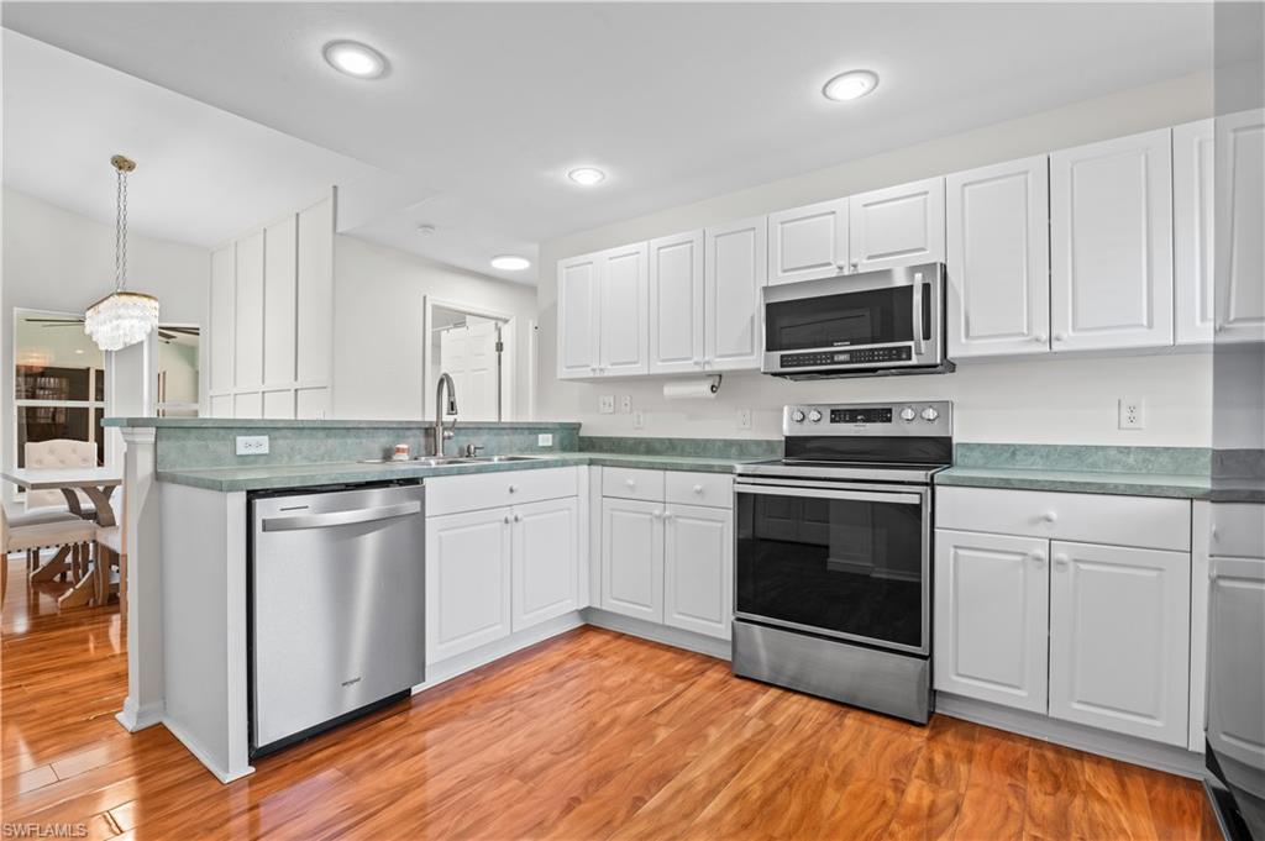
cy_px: 420
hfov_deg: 96.8
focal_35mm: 16
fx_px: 562
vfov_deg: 73.7
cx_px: 632
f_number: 10
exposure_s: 1/5
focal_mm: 16
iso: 800
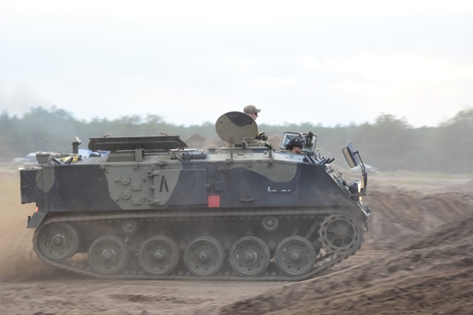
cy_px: 159
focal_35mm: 88
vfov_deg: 15.5
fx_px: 1156
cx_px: 234
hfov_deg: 23.1
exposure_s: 1/80
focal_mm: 58
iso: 800
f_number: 5.6
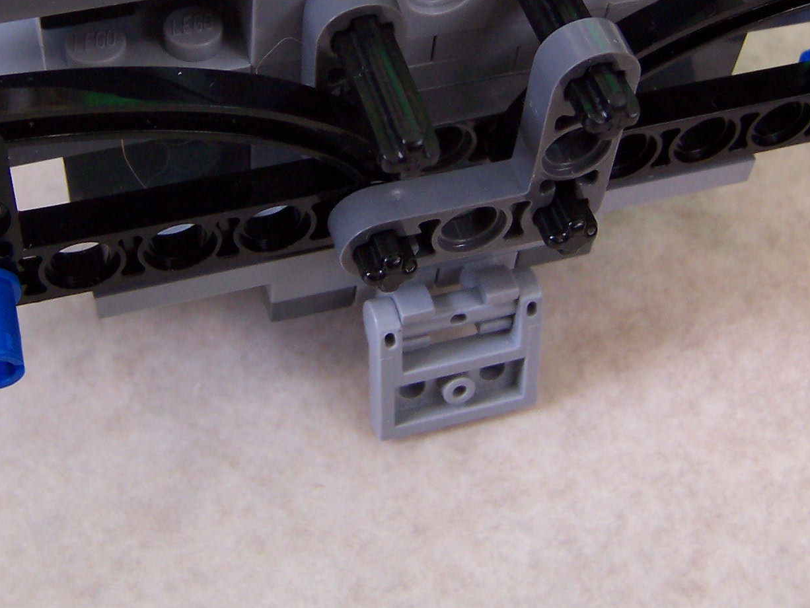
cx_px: 379
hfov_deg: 31.2
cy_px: 70
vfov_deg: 23.1
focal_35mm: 62
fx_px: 1451
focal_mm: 5.5
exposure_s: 1/30
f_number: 2.8
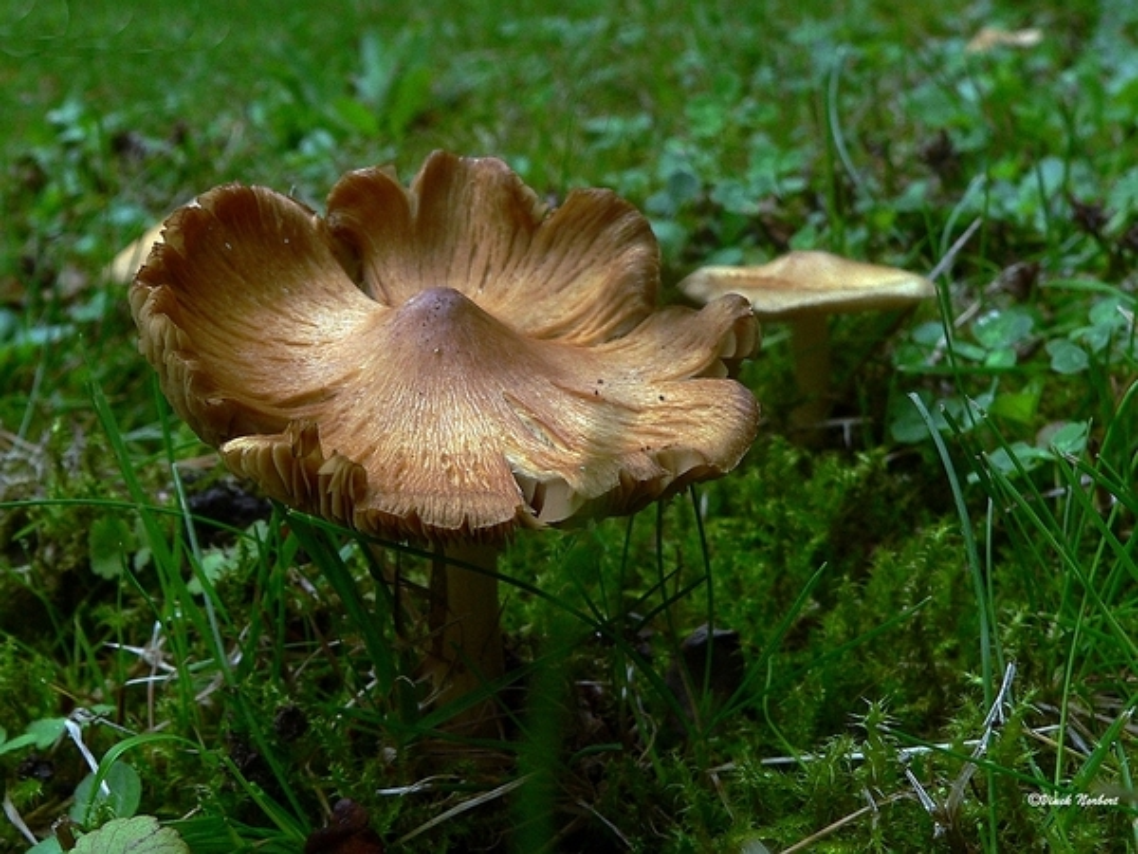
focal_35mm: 36
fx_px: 1183
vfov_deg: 39.7
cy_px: 427
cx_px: 569
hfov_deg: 51.4
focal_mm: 6
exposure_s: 1/160
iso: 100
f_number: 4
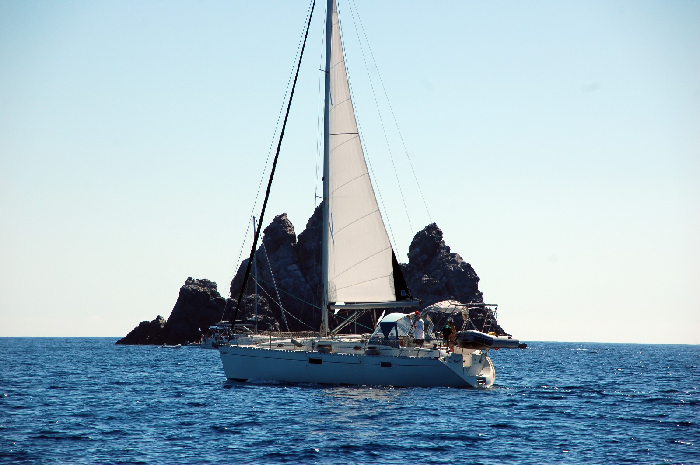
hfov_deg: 11.0
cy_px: 232
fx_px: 3643
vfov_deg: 7.3
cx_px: 350
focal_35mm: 188
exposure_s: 1/800
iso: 200
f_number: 7.1
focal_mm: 125
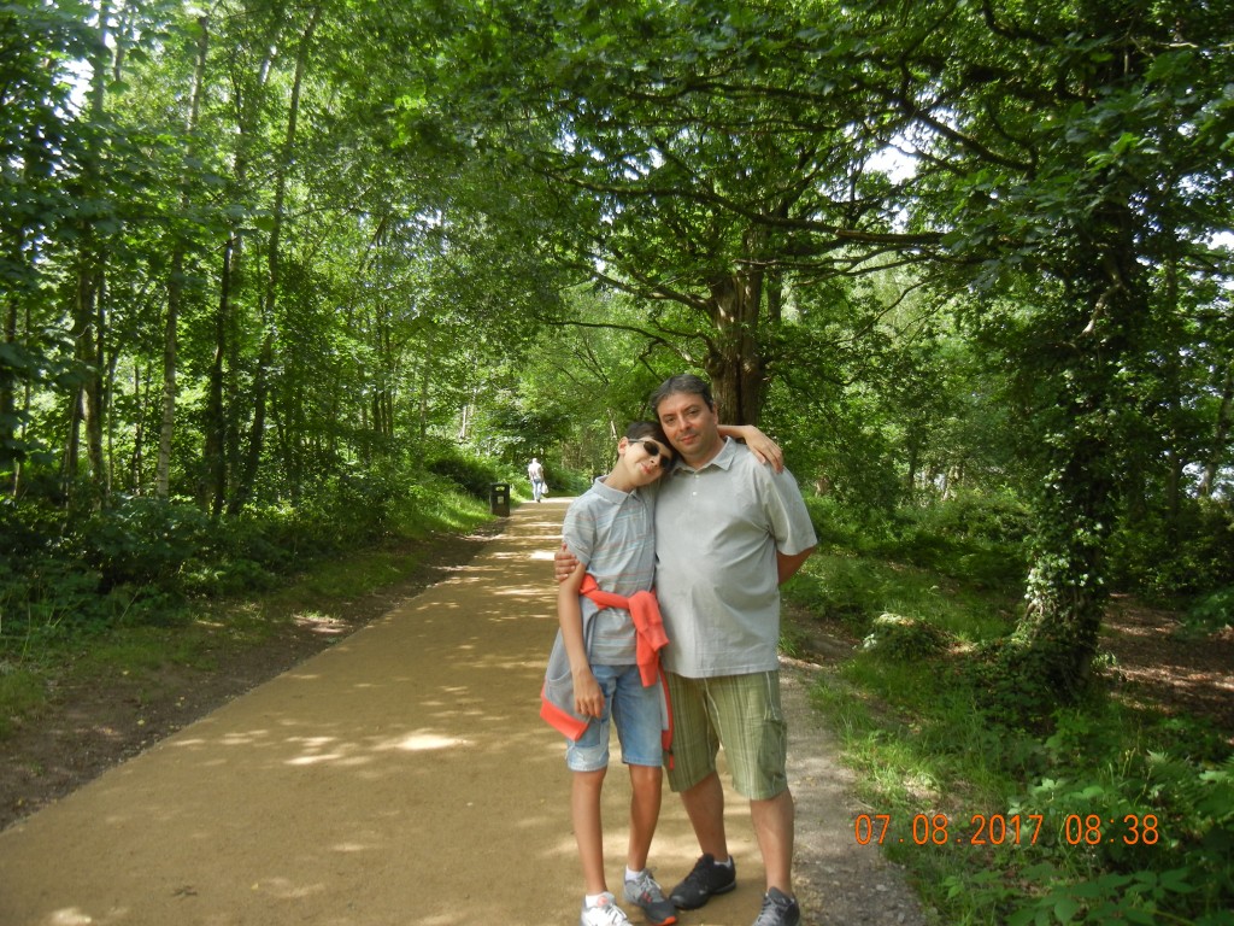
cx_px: 617
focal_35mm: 30
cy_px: 463
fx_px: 1069
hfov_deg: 60.0
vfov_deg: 46.8
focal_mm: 5.4
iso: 160
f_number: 3.5
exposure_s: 1/163
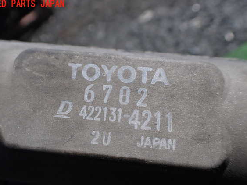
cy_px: 97
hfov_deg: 56.8
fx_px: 228
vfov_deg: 44.1
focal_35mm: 32
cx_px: 116
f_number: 3.2
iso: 100
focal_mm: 5.4
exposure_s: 1/1000
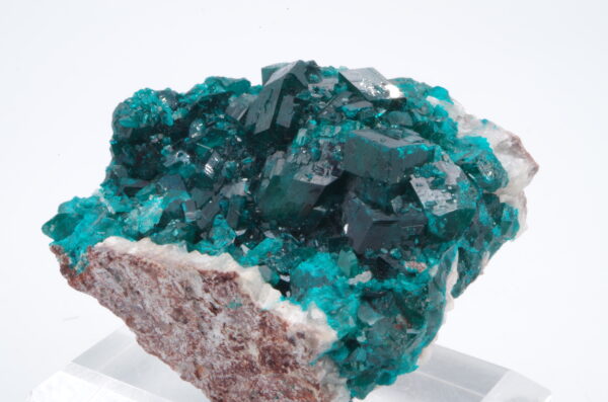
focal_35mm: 75
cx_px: 304
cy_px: 201
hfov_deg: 27.1
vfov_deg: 18.1
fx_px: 1264
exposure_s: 1/1.25
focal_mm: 50
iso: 100
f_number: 6.3
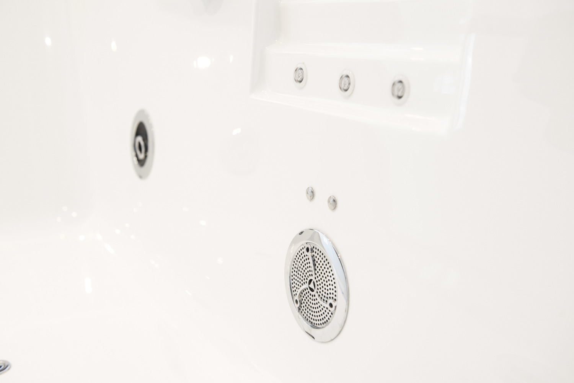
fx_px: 702
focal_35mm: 44
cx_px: 287
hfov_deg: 44.5
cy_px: 192
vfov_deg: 30.5
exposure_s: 1/60
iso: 1250
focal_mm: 44
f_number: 5.6
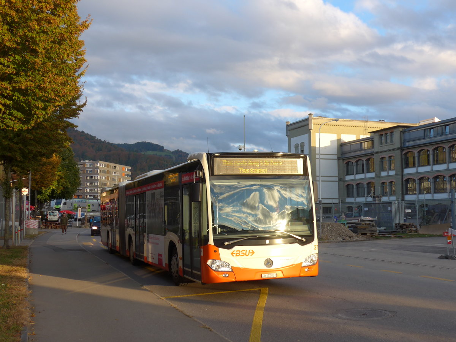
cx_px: 228
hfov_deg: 42.9
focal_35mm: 44
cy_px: 171
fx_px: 580
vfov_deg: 32.9
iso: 80
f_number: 2.8
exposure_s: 1/320
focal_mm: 9
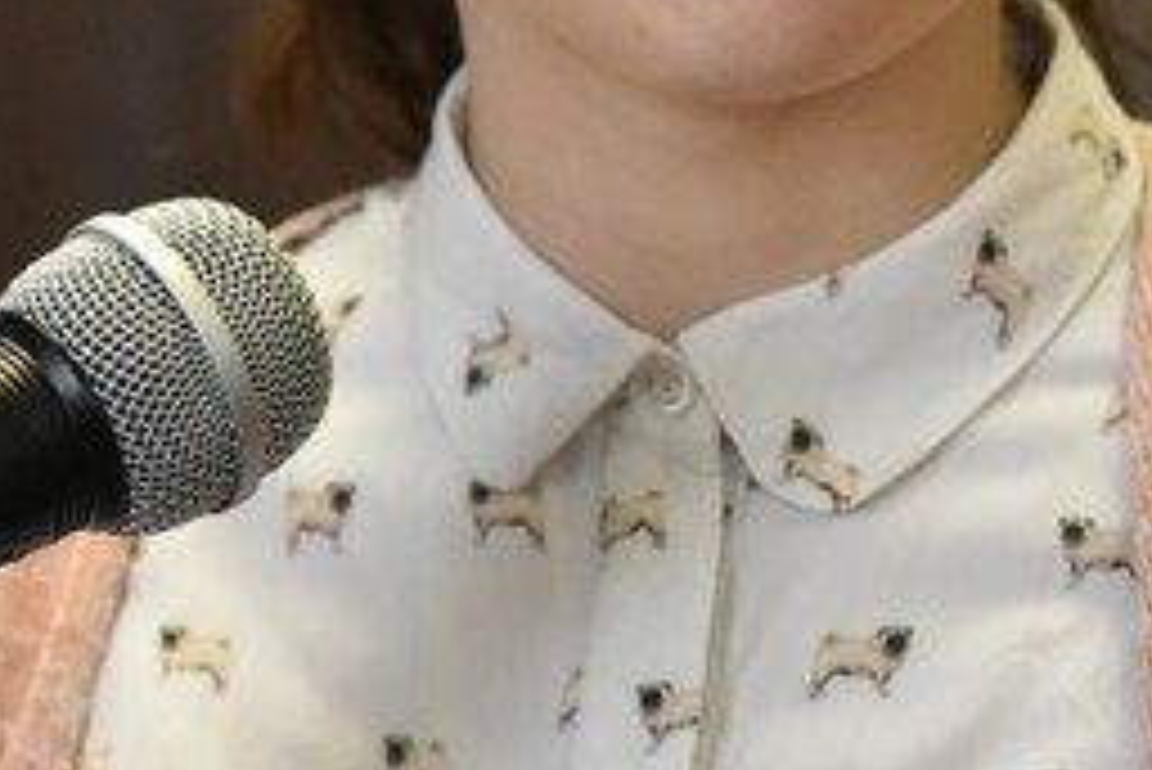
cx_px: 810
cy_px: -263
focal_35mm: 384
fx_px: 12294
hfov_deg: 5.4
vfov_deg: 3.6
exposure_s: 1/320
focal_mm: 120
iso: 8000
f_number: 4.5
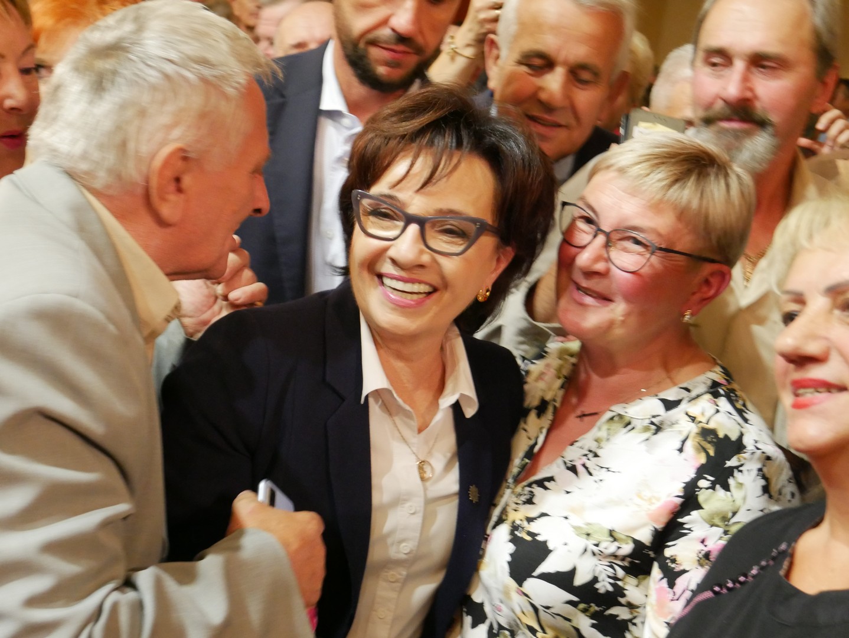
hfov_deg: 35.5
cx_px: 424
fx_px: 1325
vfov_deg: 27.1
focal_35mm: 54
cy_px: 319
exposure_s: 1/40
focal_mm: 27
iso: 3200
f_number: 5.3
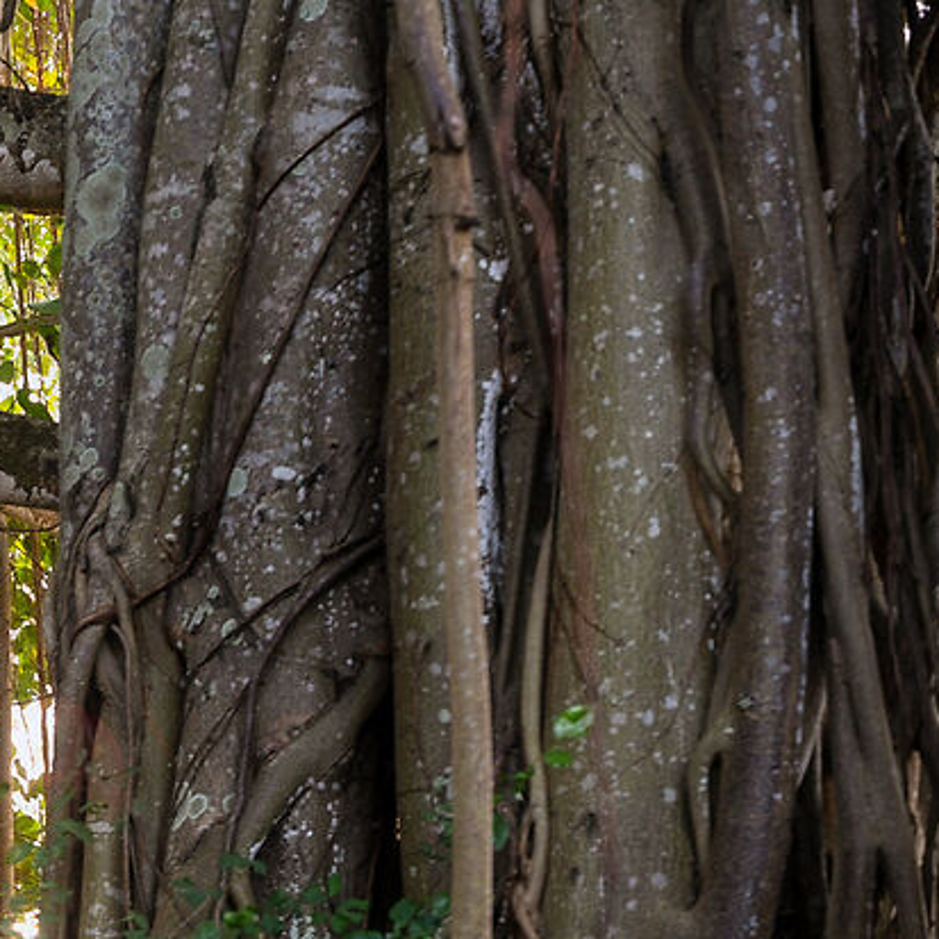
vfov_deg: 18.3
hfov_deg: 17.3
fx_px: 2853
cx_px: -341
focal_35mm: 93
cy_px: 873
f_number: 2.8
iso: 100
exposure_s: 1/20
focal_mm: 18.8
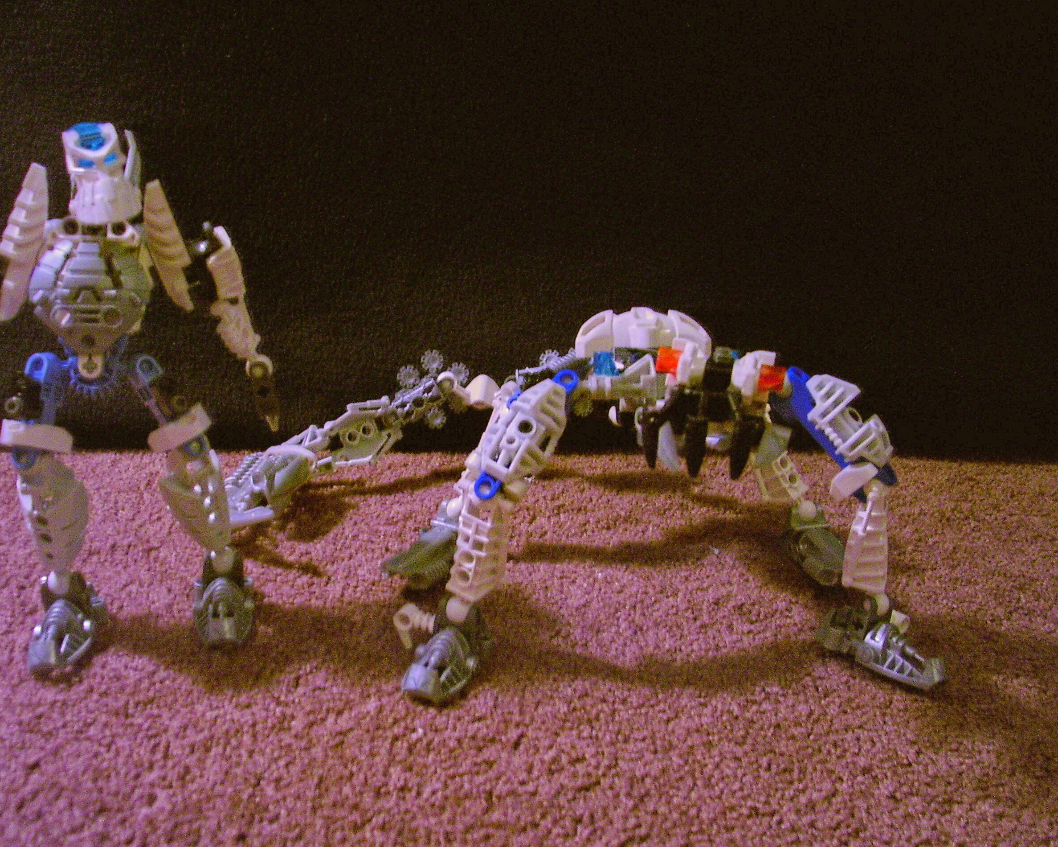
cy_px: 425
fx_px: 1127
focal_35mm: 36
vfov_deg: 41.2
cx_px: 490
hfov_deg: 50.2
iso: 160
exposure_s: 1/8
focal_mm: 5.6
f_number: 2.7
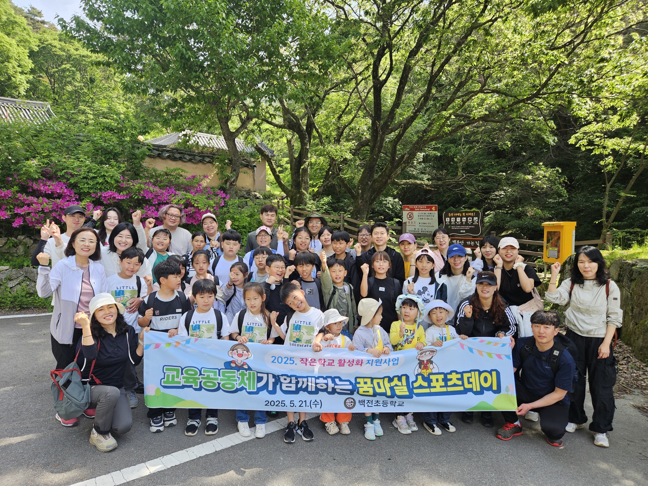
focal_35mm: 23
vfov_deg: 58.9
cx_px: 324
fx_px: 431
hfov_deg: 73.9
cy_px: 243
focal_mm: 5.4
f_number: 1.8
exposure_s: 1/216
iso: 25
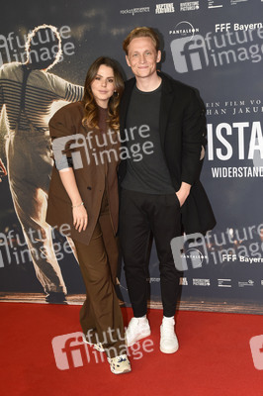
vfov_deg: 41.1
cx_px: 132
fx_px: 527
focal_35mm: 48
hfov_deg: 28.0
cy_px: 198
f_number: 6.3
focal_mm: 48
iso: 2000
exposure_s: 1/125
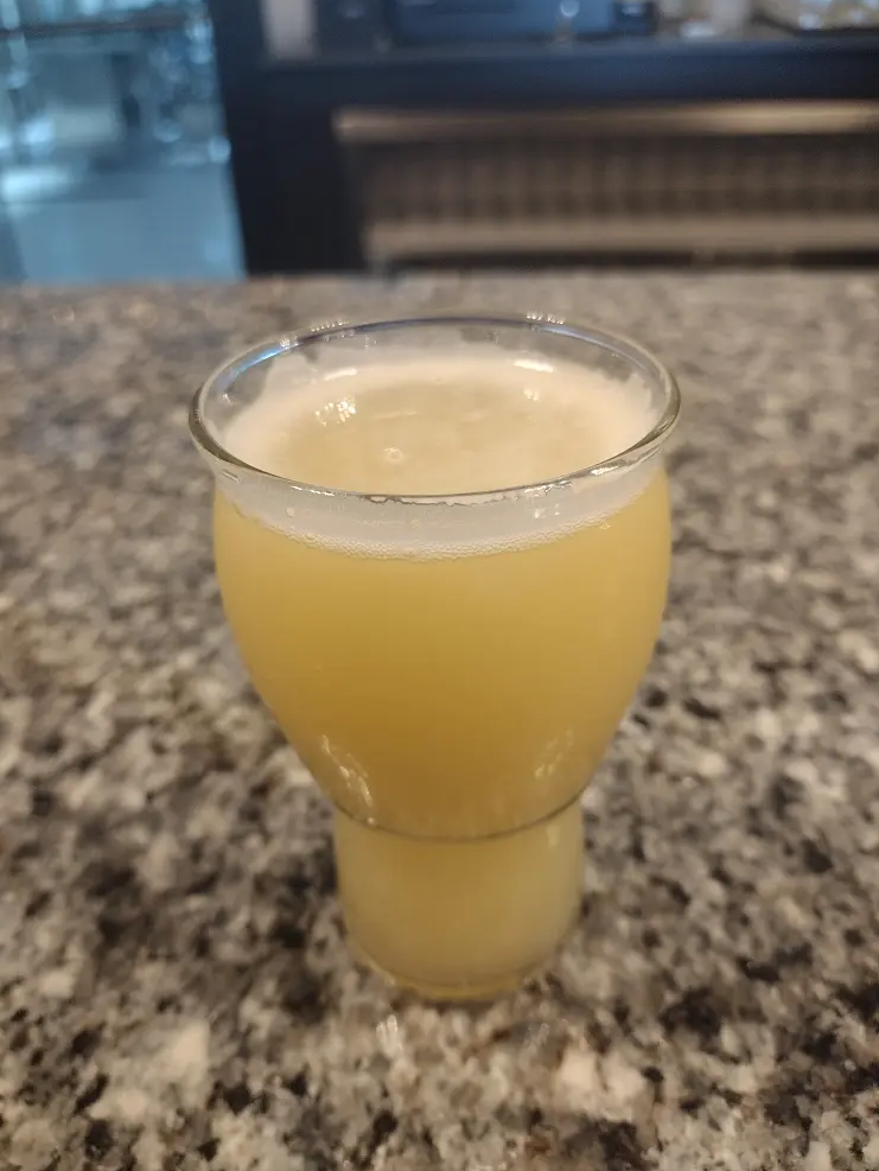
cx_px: 427
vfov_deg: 63.4
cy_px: 577
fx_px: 947
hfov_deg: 49.8
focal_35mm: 28
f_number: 1.7
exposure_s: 1/40
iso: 706
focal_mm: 4.71
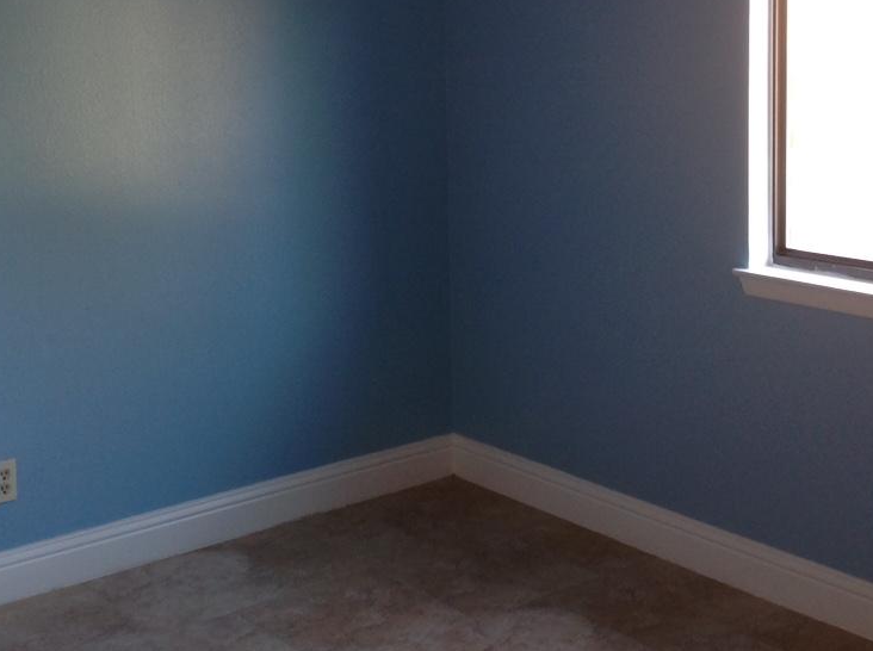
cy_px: 143
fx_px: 1561
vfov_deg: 23.3
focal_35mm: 62
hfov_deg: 31.2
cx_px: 379
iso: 64
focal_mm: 4.28
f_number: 2.4
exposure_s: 1/15
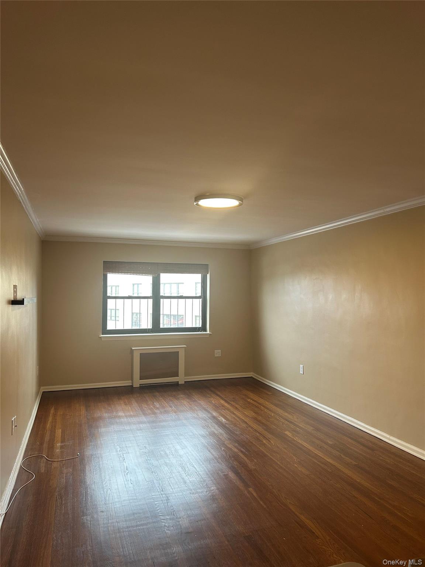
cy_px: 284
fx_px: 426
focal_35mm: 26
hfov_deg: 53.1
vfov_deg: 67.3
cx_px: 212
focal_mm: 5.7
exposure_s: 1/60
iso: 80
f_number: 1.5
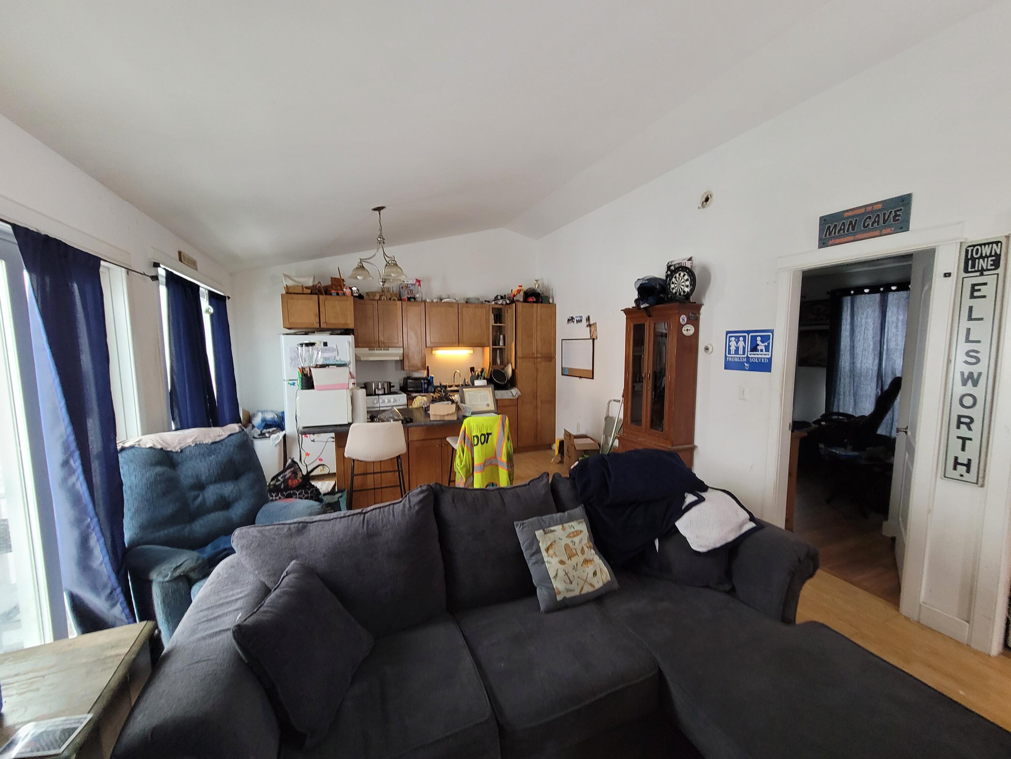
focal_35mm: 13
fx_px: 380
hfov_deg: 106.2
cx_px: 506
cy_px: 380
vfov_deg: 89.9
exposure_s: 1/30
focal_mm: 2.2
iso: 320
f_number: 2.2
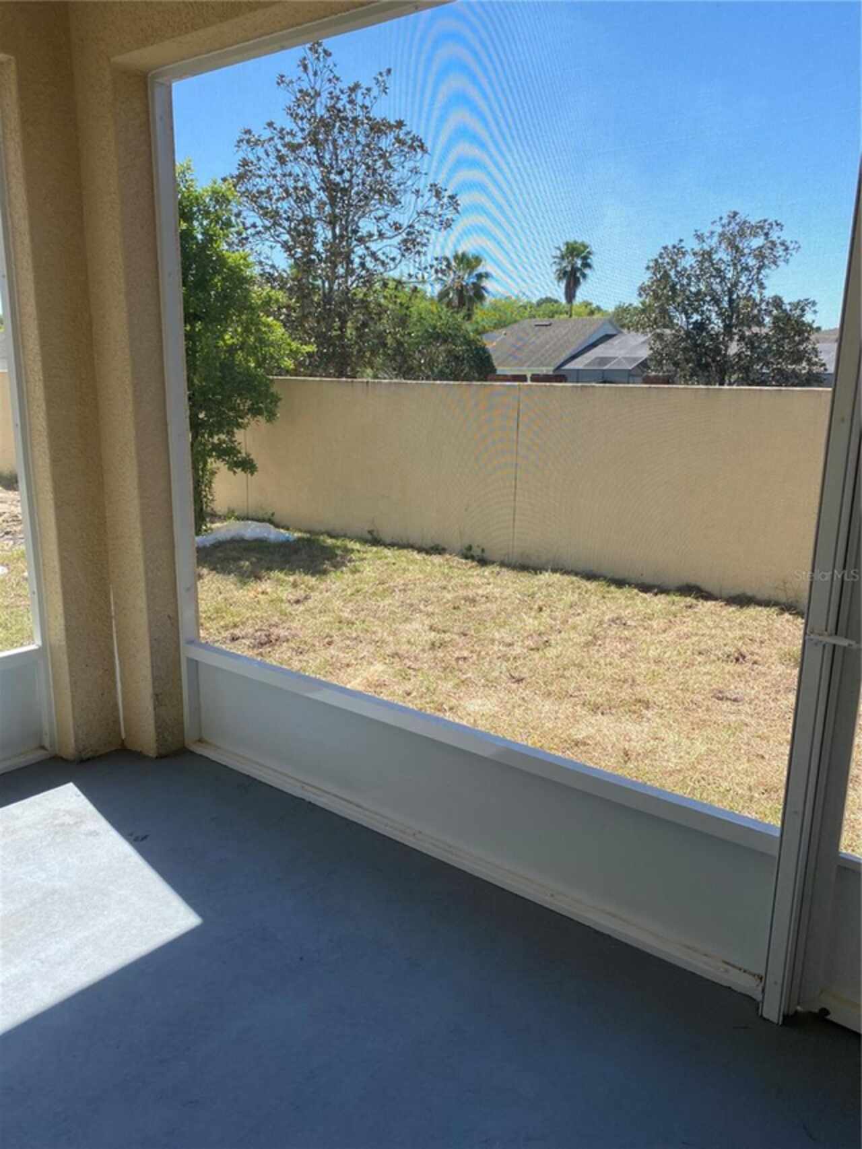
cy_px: 574
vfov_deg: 67.3
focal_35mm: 26
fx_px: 863
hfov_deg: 53.1
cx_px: 431
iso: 32
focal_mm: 4.25
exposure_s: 1/990
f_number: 1.8
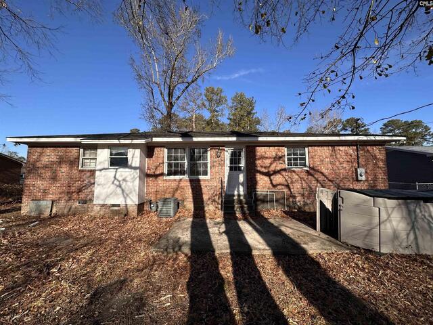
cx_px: 216
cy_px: 162
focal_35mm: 14
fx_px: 175
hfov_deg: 102.1
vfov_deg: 85.7
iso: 50
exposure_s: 1/1473
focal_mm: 2.22
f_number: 2.2
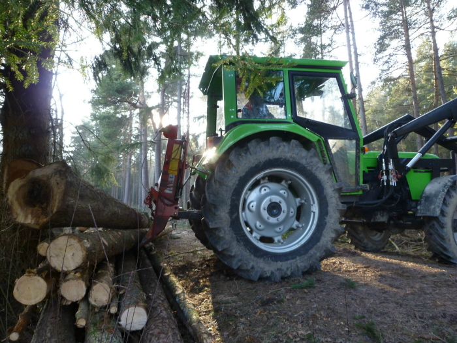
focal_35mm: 25
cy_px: 172
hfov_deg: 69.4
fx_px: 330
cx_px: 228
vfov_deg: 54.9
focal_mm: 4.5
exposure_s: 1/80
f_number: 2.8
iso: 160
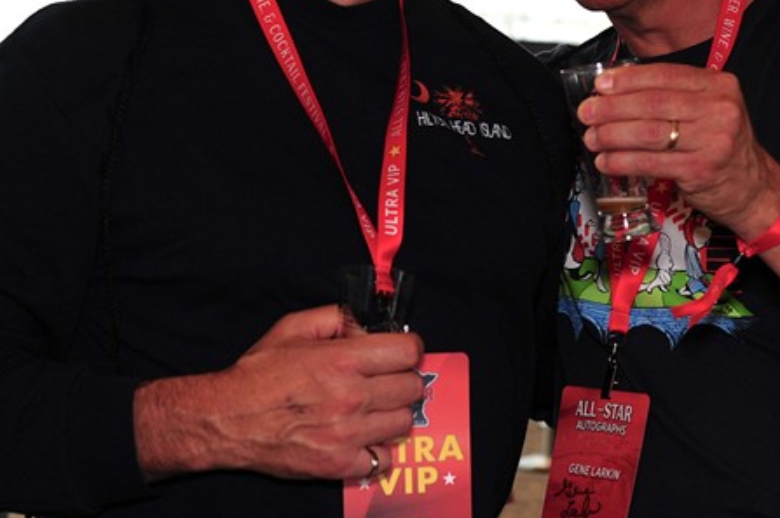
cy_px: 118
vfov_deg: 14.4
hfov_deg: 21.6
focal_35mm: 94
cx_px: 525
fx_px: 2034
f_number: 4
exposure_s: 1/250
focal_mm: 42
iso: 640
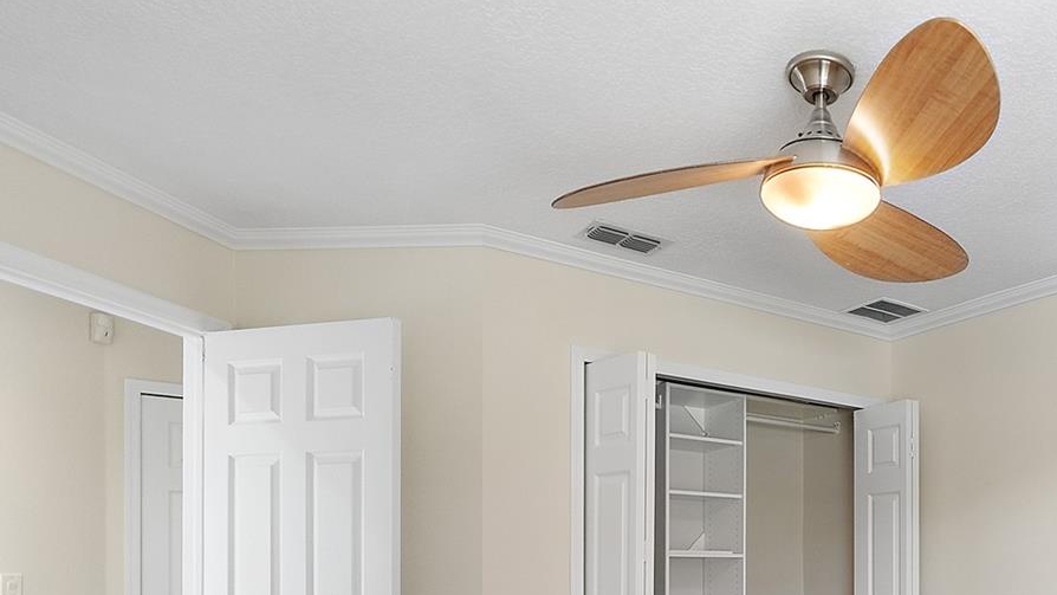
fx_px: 841
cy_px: 569
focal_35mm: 30
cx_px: 870
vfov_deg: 35.8
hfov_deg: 58.5
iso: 1600
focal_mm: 16
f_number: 5.6
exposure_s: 1/20
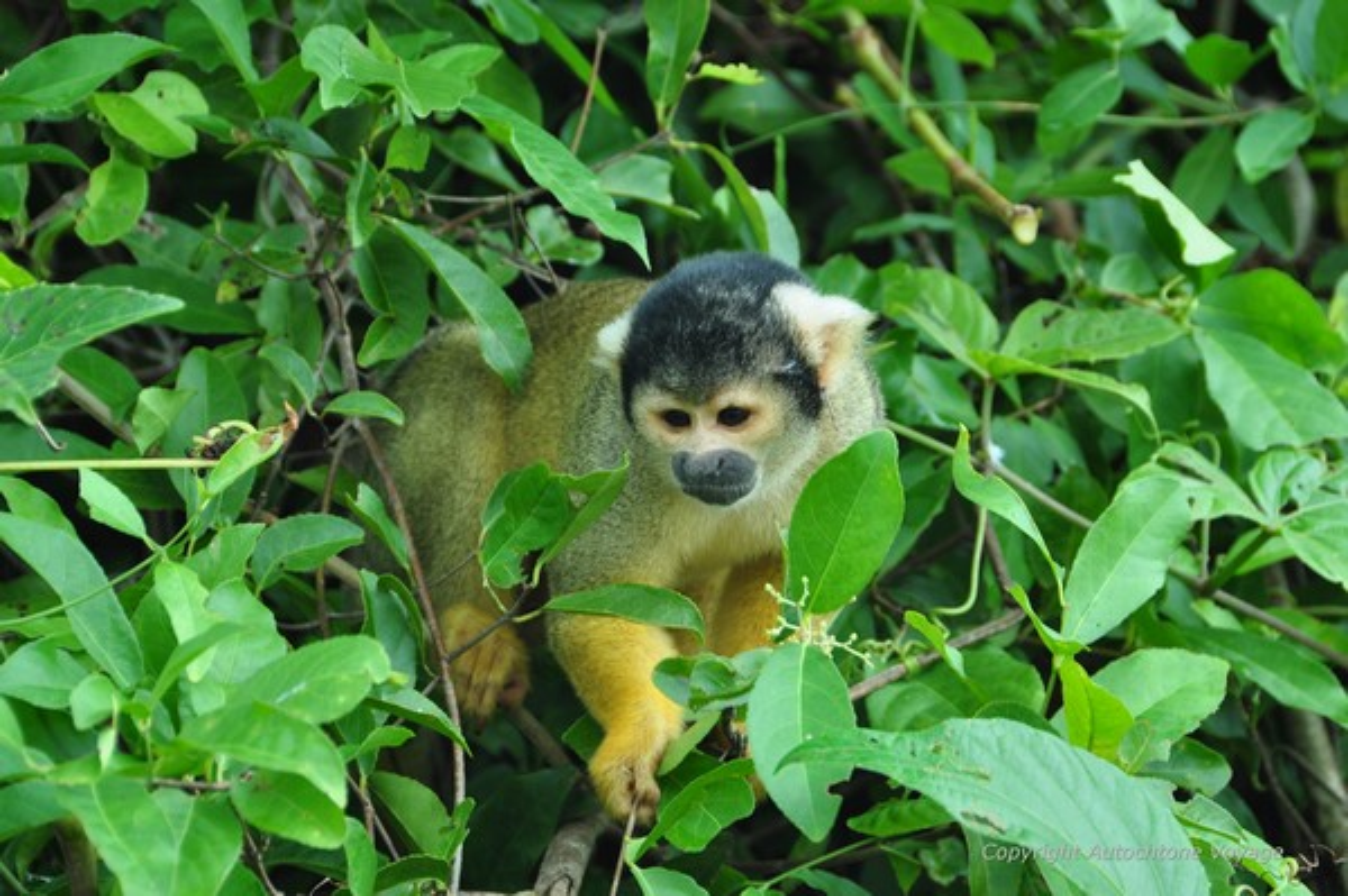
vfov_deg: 4.6
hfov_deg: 6.9
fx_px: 11224
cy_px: 448
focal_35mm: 300
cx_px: 674
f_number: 8
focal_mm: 200
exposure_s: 1/60
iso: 200
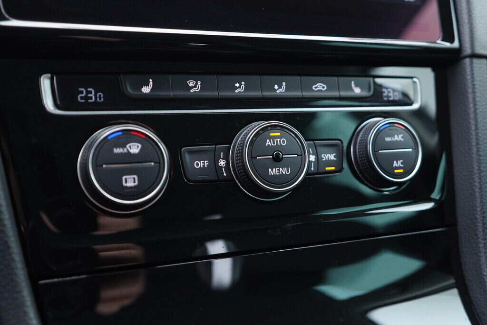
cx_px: 244
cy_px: 162
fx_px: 487
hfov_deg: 53.1
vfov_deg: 36.9
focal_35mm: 36
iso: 500
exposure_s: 1/40
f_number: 2.8
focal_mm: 24
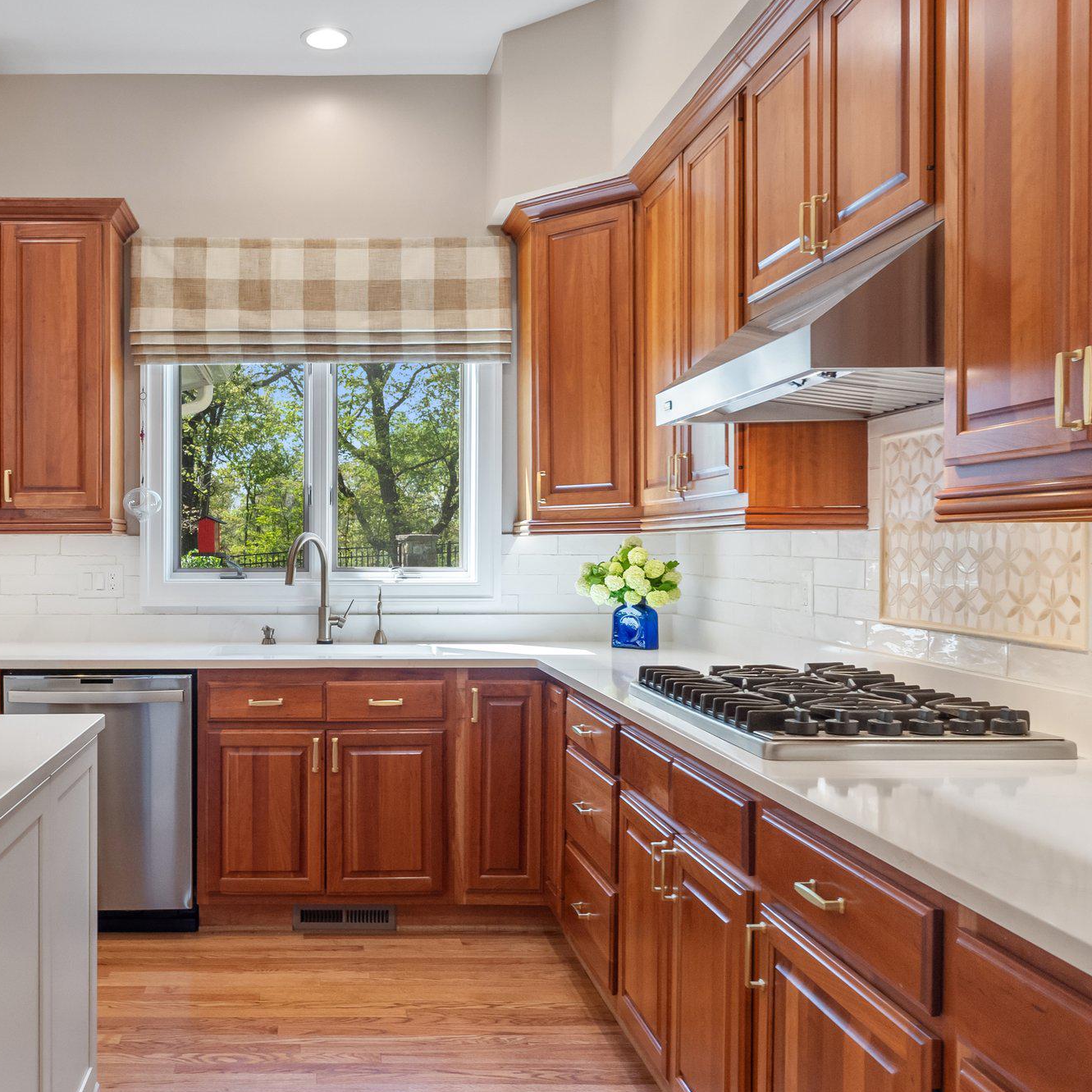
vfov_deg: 48.5
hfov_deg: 47.2
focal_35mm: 34
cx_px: 318
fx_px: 1213
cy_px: 544
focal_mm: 17.5
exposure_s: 1/20
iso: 800
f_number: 8
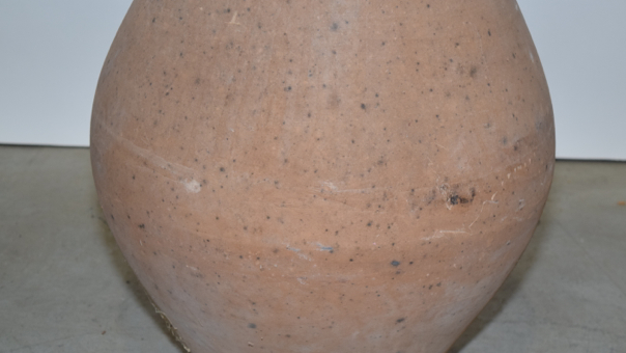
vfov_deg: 13.2
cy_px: 213
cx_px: 330
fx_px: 1520
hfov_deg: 23.3
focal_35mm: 92
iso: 800
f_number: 5.6
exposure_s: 1/125
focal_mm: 55
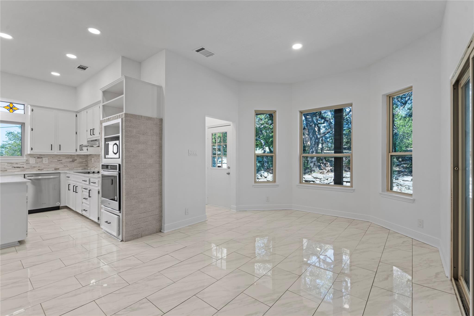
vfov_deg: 73.7
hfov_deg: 96.7
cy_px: 158
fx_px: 211
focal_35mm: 16
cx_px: 237
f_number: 9
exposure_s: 1
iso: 100
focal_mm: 16
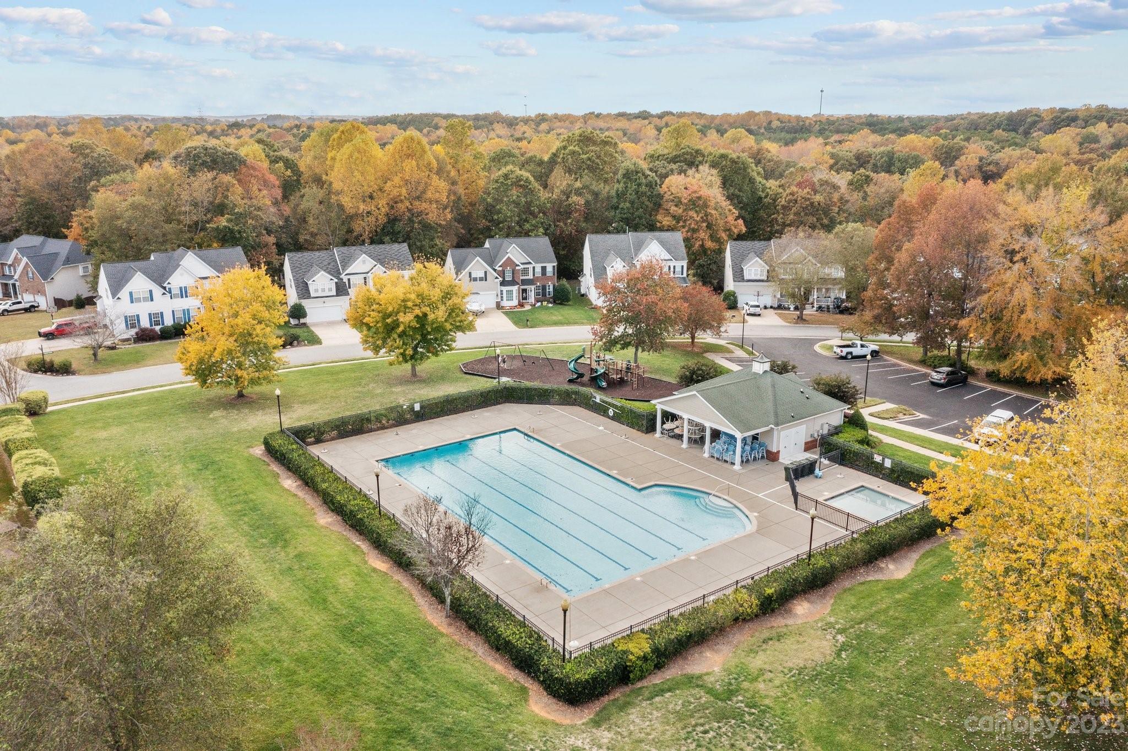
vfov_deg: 46.4
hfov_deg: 65.5
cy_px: 376
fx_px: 877
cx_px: 564
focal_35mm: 28
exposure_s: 1/400
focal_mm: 10.26
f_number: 5.6
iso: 100
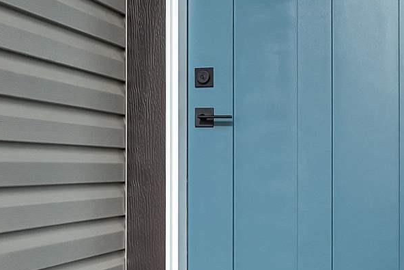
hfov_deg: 23.7
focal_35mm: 86
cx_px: 227
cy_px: 126
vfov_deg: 16.0
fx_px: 961
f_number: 6.7
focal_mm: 11
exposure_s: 1/90
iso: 200
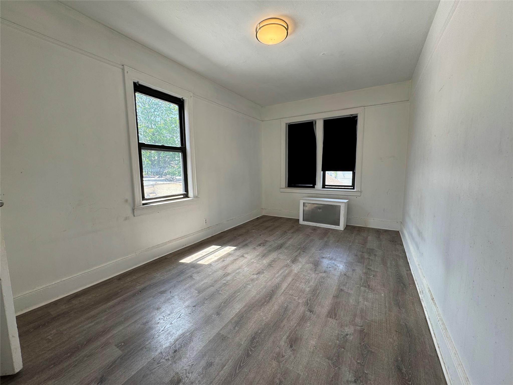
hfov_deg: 102.1
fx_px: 207
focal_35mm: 14
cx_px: 256
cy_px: 192
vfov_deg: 85.7
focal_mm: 2.22
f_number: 2.2
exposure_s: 1/139
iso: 40
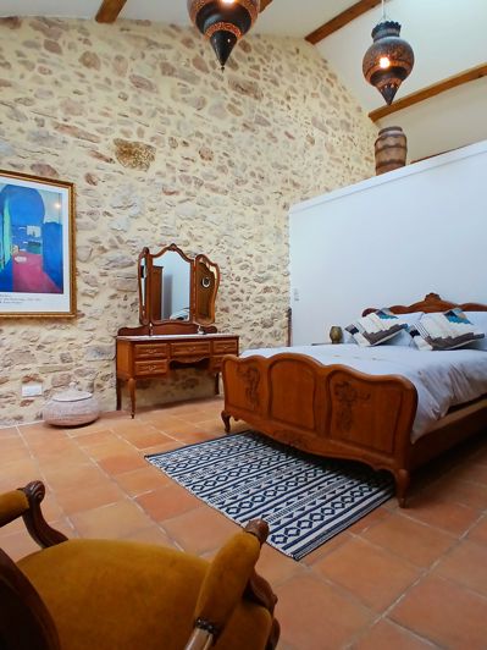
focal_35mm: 17
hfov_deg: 74.7
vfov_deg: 91.0
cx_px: 244
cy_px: 325
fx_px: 319
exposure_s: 1/33.3
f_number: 2.2
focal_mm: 1.4
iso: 80
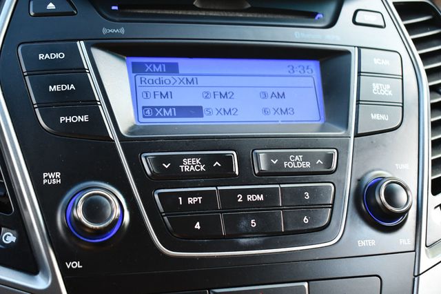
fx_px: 637
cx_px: 220
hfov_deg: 38.2
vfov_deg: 26.0
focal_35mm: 52
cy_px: 147
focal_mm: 35
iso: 1400
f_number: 4.5
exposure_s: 1/125
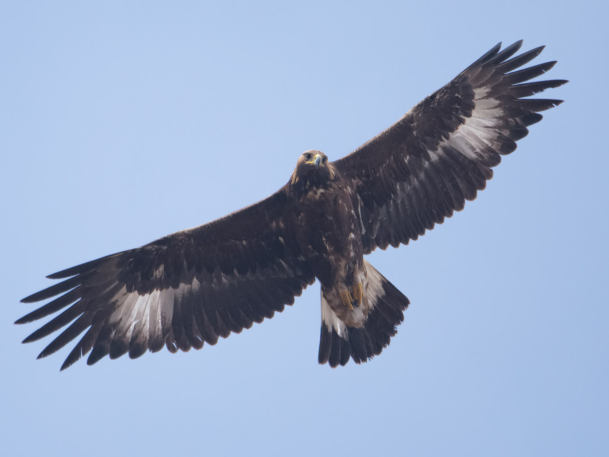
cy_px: 228
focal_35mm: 975
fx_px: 17154
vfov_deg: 1.5
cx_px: 321
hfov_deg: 2.0
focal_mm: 600
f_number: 6.3
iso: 1250
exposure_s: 1/1600
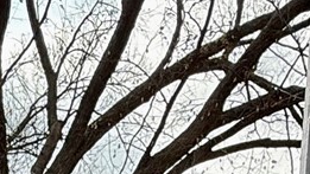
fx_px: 921
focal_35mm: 112
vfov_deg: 8.7
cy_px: 548
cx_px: -6
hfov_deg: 18.6
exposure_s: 1/888
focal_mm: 2.22
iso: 50
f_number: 2.2
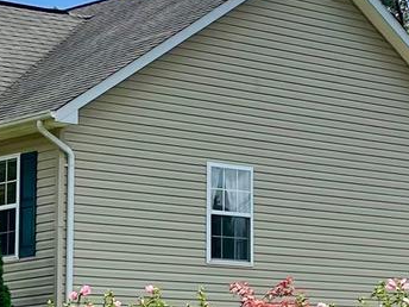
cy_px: 81
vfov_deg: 9.6
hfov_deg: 12.5
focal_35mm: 155
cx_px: 439
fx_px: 1831
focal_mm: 5.1
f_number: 1.6
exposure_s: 1/5917
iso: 32
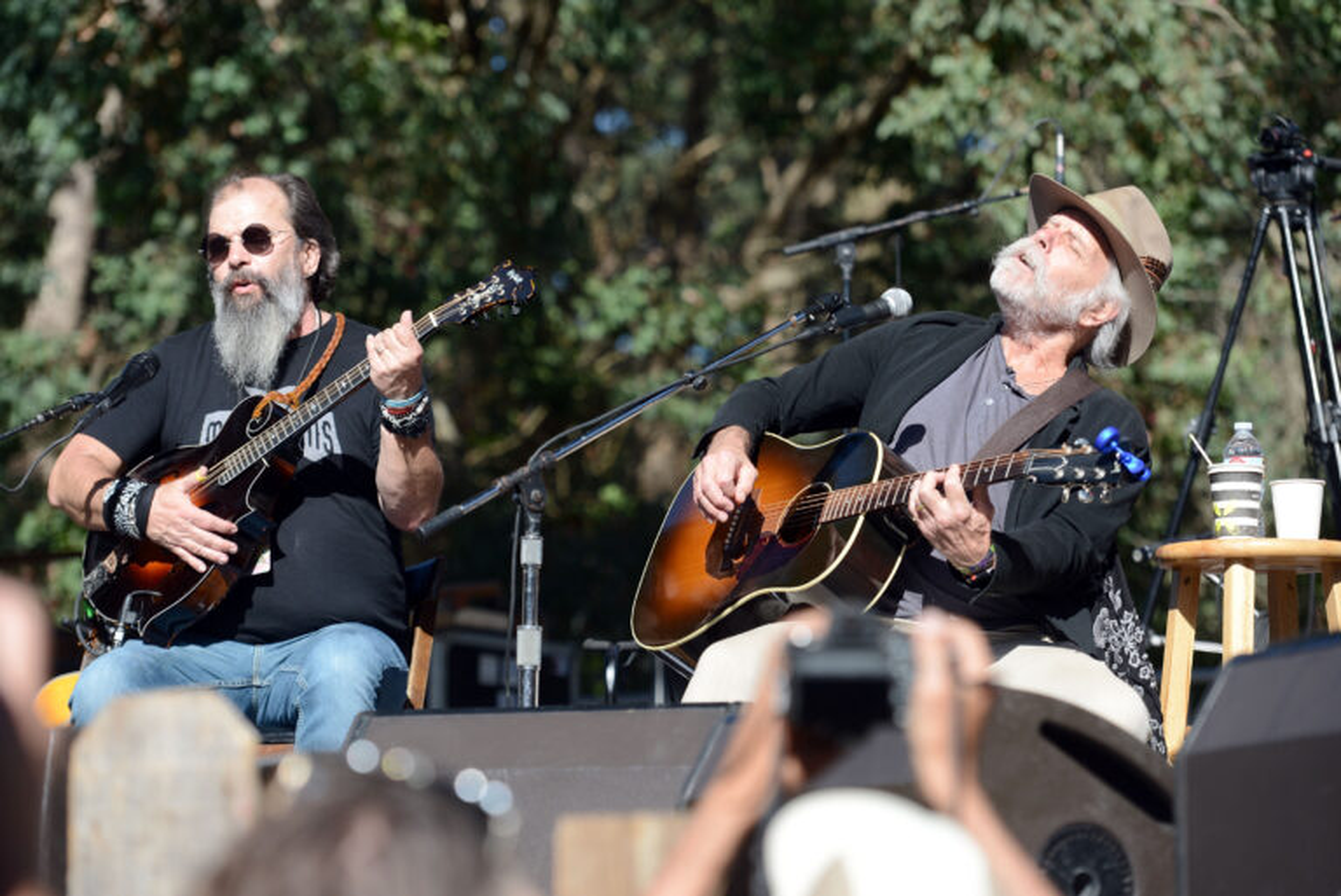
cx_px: 670
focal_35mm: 130
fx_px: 4845
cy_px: 448
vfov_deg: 10.6
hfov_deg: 15.8
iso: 400
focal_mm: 130
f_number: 5
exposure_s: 1/2500
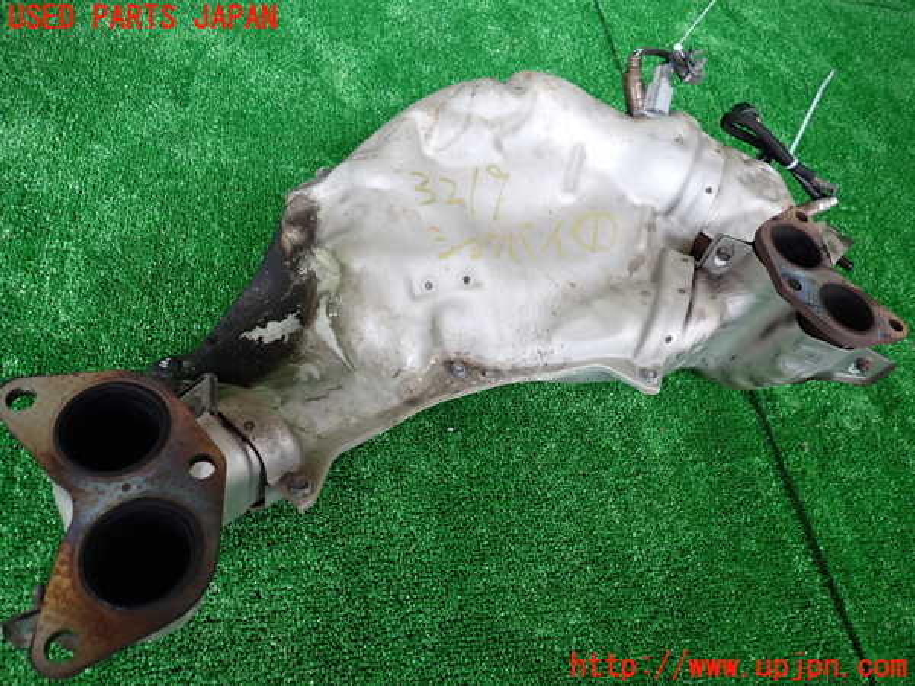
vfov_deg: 54.9
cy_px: 343
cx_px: 458
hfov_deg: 69.4
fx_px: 661
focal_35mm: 25
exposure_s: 1/80
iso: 500
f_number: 2
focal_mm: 4.5
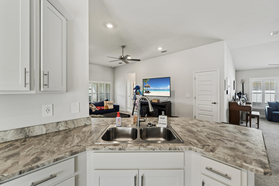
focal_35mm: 14
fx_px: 108
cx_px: 140
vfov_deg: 81.2
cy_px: 93
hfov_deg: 104.3
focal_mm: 14
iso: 250
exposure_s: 1/100
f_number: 9
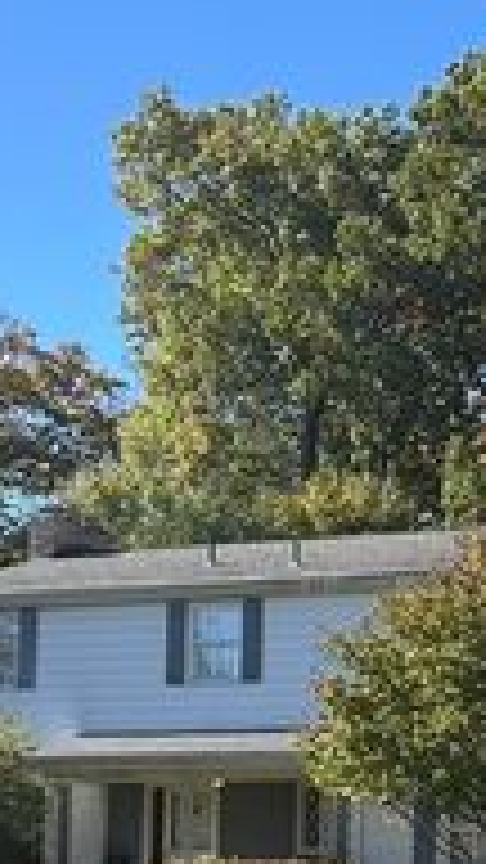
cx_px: 670
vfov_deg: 30.6
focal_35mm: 68
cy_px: 619
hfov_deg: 16.5
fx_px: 1558
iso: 80
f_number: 1.78
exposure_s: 1/1916
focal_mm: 6.86
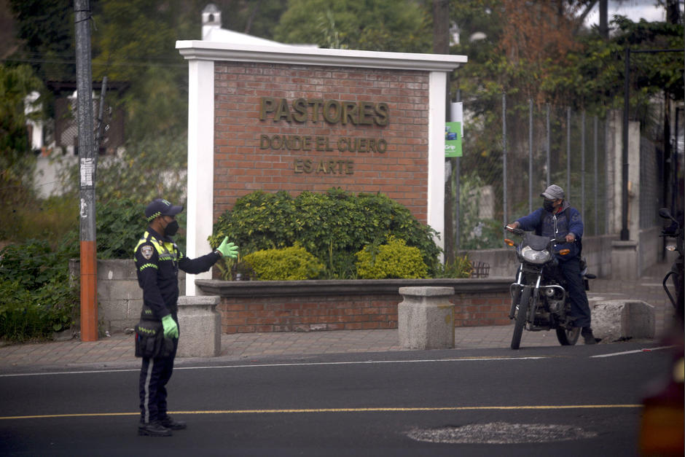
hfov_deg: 12.8
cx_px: 342
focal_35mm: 160
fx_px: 3045
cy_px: 228
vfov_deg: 8.6
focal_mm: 160
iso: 400
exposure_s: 1/1000
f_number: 4
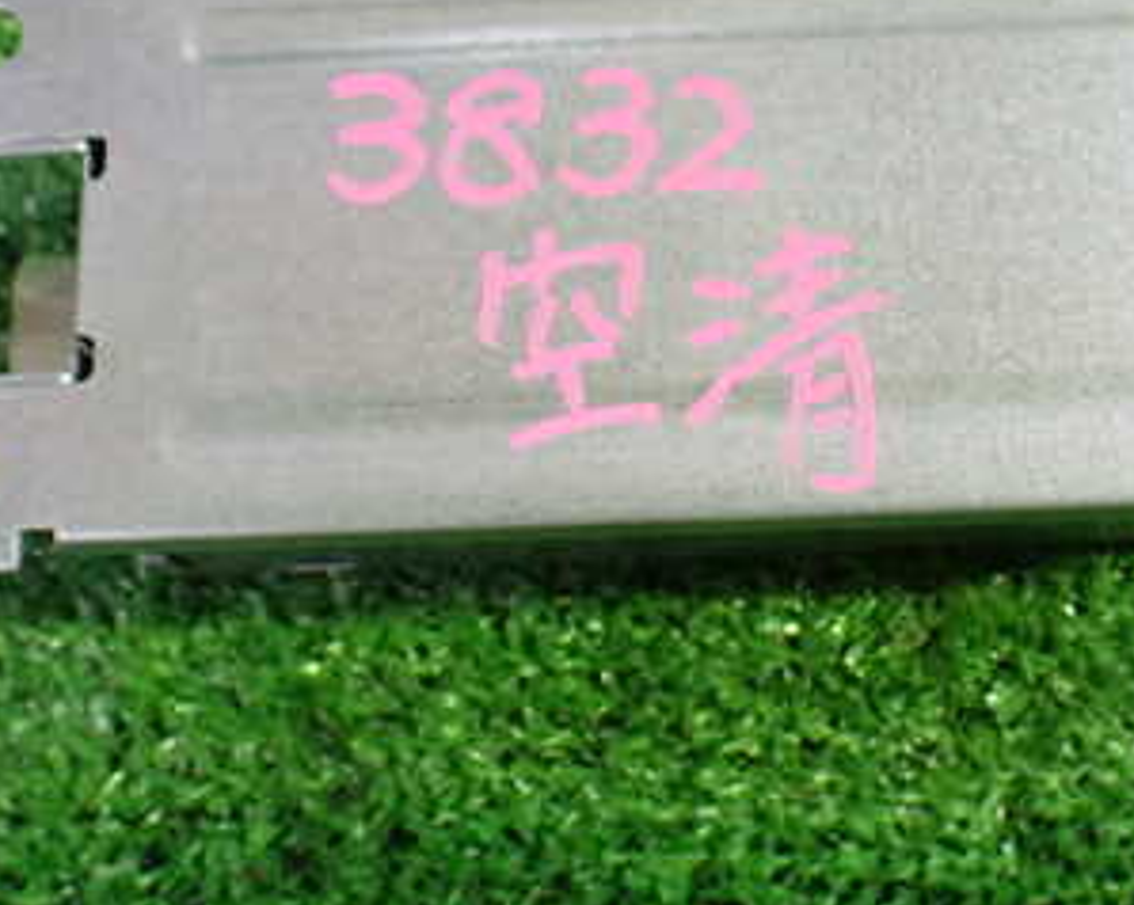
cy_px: 316
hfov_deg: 31.9
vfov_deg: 25.7
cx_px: 677
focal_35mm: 59
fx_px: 1979
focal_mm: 5.4
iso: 800
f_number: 2.3
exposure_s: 1/60
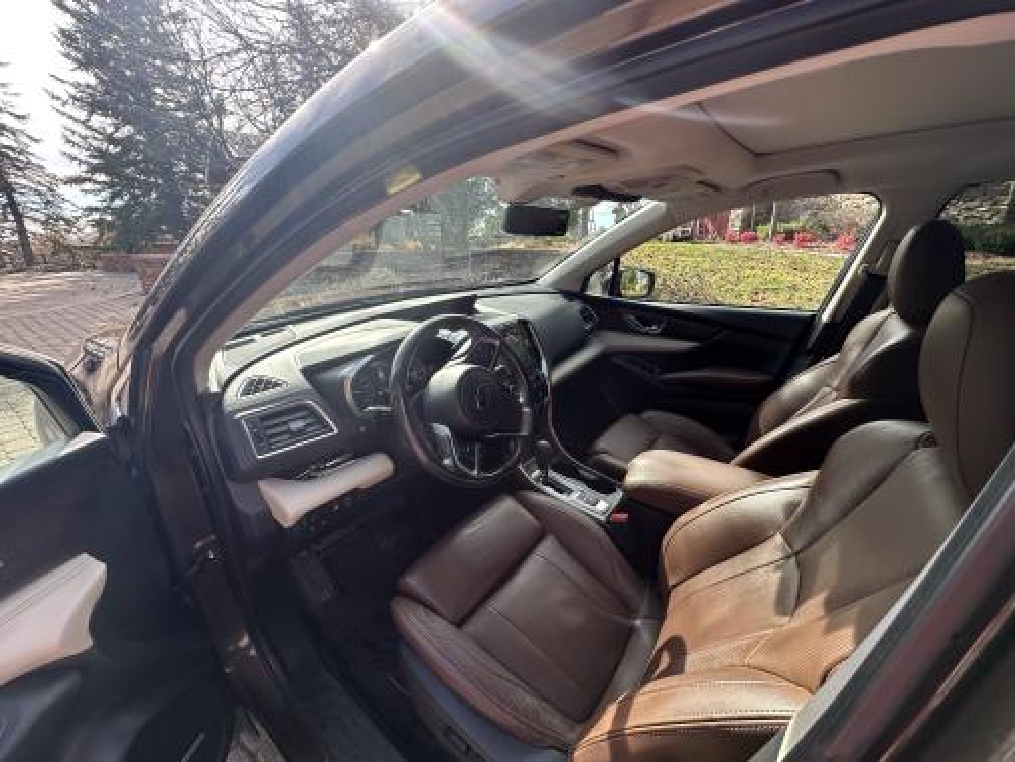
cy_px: 381
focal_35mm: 14
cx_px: 508
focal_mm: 2.22
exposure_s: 1/199
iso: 40
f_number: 2.2
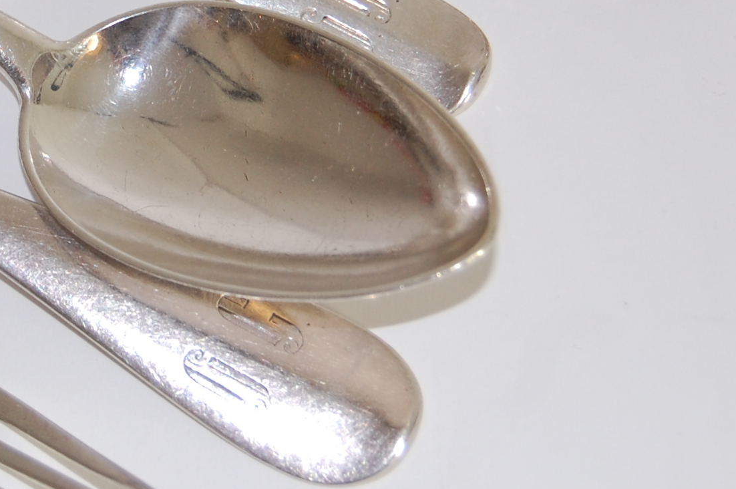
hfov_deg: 14.2
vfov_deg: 9.5
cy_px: -49
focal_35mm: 143
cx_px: 83
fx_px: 2928
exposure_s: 1/60
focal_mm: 35
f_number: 4.8
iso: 400
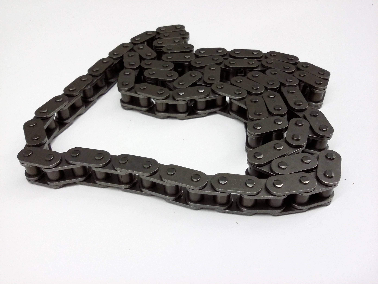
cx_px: 189
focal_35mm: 32
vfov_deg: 44.2
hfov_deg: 56.8
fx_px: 349
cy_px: 142
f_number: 2.4
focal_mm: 3.4
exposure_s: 1/17
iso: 160
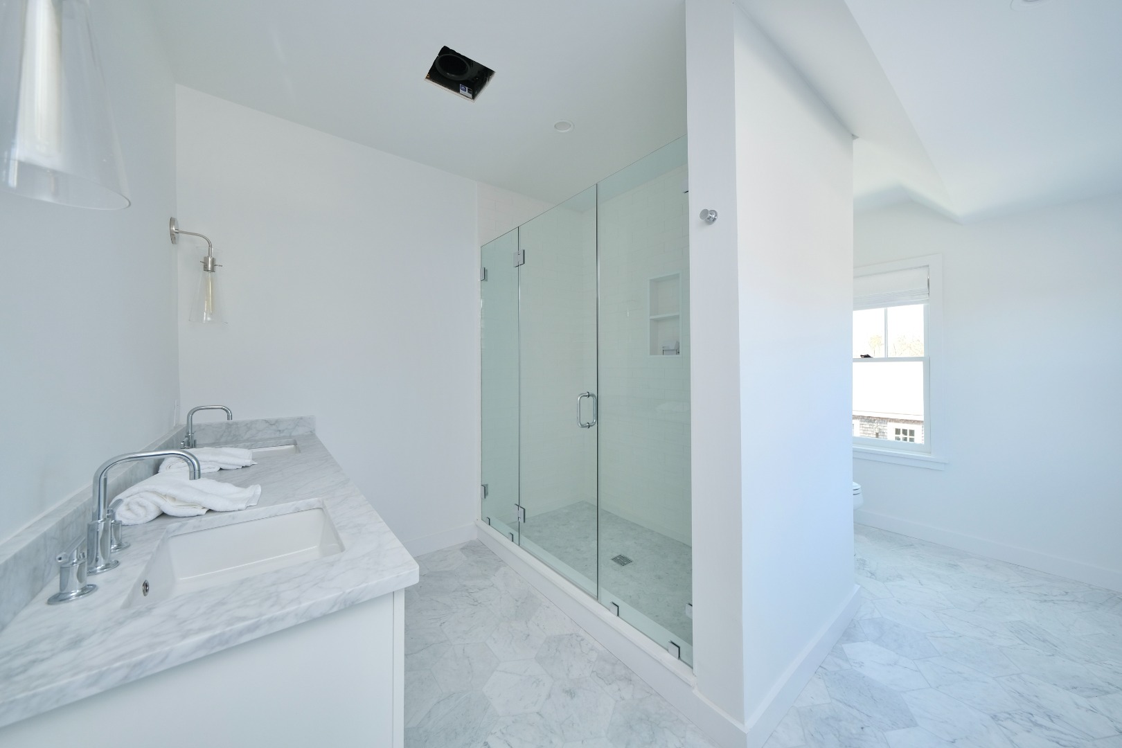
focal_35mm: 12
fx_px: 374
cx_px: 561
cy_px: 374
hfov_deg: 112.6
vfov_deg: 90.0
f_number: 3.6
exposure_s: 1/105
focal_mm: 8
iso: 320
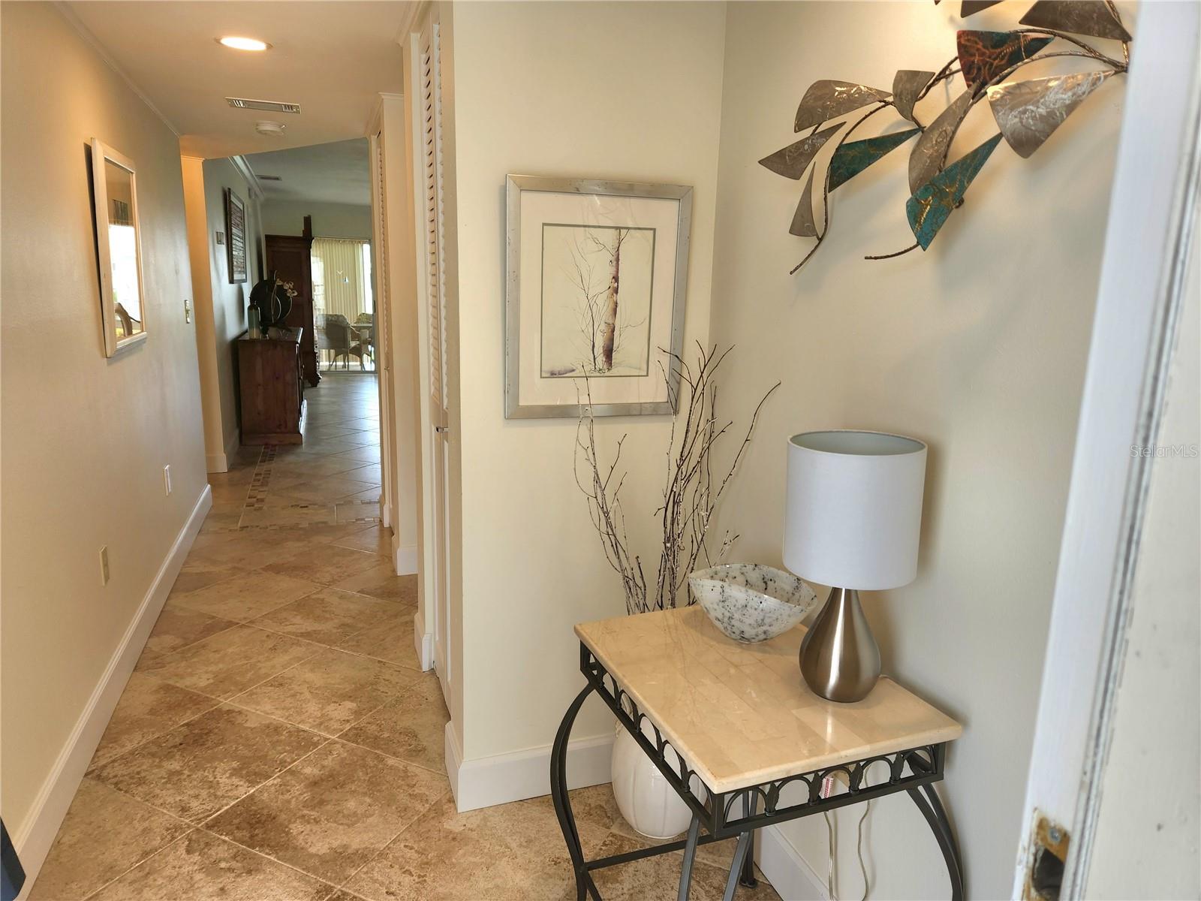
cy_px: 450
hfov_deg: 73.9
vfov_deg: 58.9
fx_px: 798
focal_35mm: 23
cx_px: 600
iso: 25
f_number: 1.8
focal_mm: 5.4
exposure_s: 1/120
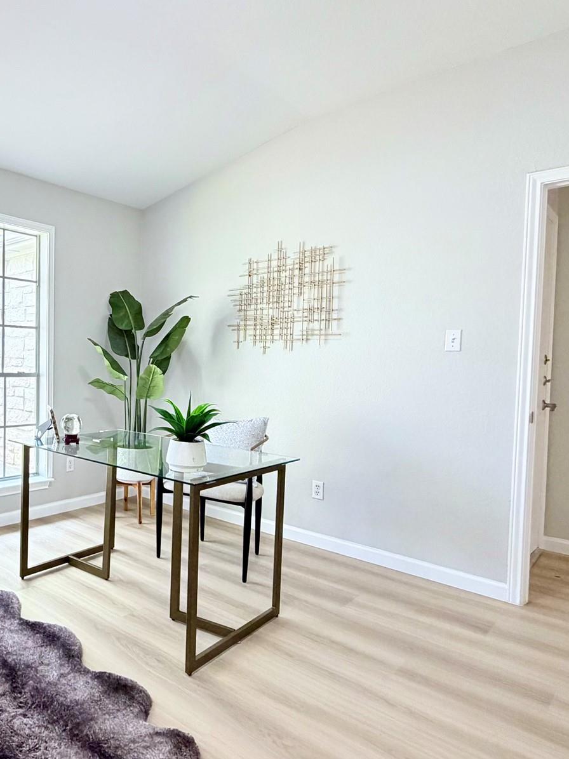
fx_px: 526
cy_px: 375
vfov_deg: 71.6
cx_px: 97
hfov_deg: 52.3
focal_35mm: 24
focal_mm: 2.22
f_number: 2.2
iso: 320
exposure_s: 1/69
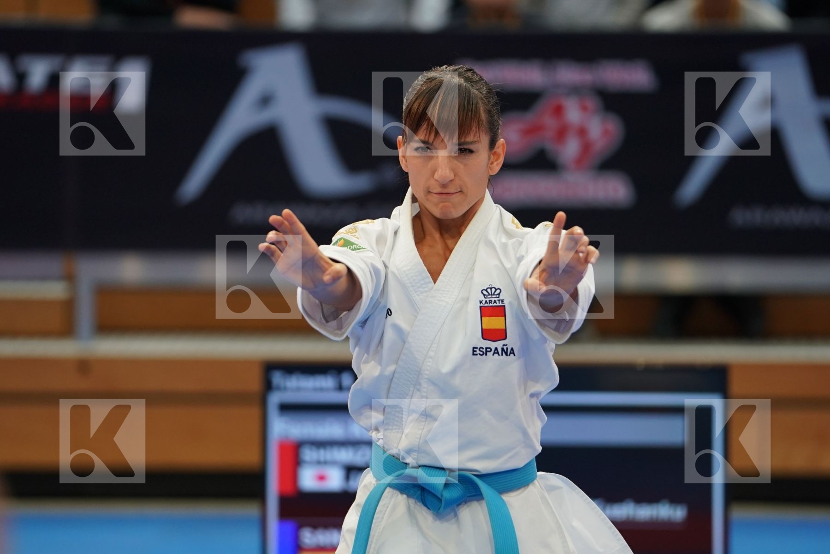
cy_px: 277
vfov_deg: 4.6
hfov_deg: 6.9
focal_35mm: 300
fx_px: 6916
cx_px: 415
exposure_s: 1/500
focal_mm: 200
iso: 800
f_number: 2.8
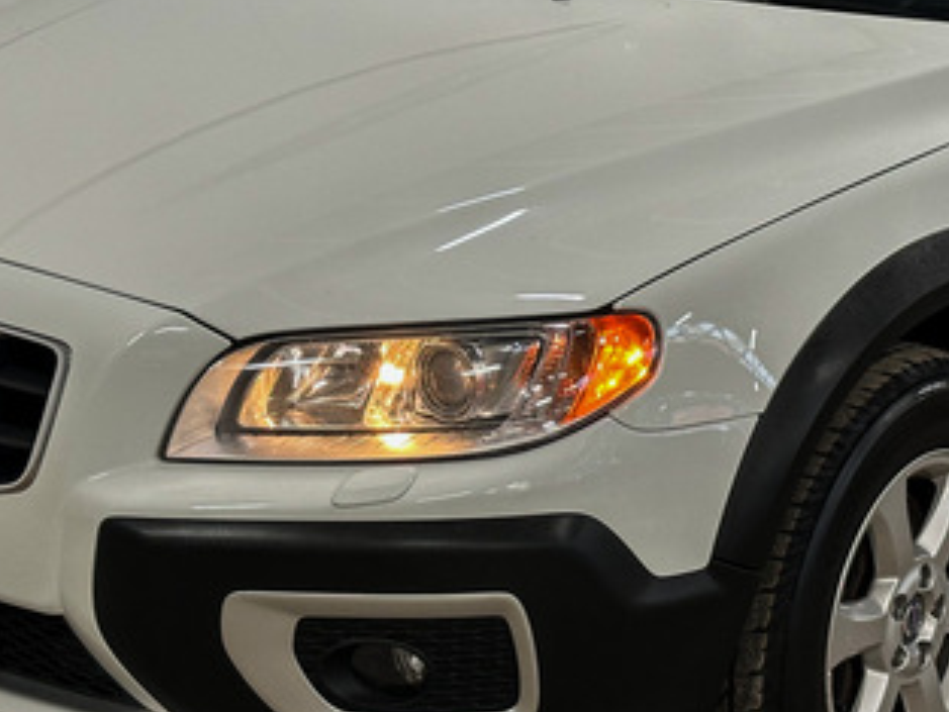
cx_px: 488
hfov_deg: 21.3
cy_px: 221
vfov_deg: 16.0
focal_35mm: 92
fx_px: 2523
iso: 100
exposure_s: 1/50
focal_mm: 6.86
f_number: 1.78
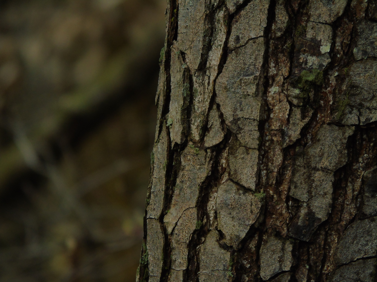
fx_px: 5206
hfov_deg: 4.1
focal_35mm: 478
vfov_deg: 3.1
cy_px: 141
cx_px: 188
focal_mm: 85
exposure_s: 1/250
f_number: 5.6
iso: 200
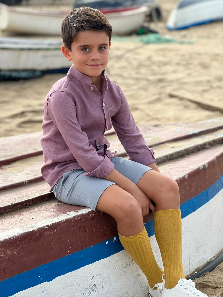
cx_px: 112
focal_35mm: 77
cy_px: 148
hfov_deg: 19.1
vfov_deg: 25.3
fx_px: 661
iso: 32
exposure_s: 1/368
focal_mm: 9
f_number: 2.8
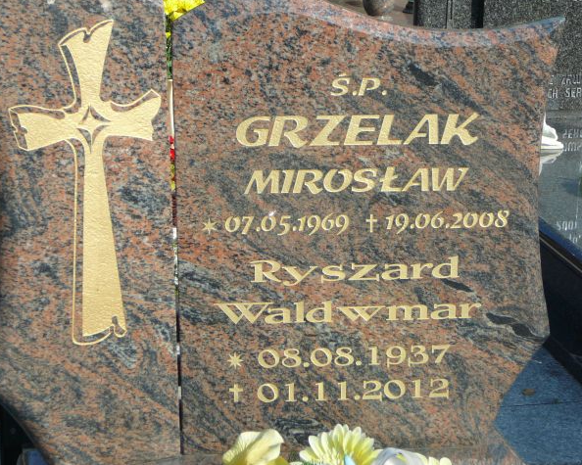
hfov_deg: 23.6
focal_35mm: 81
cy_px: 232
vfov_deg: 18.9
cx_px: 300
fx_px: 1395
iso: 80
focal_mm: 11.5
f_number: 3.7
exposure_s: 1/500
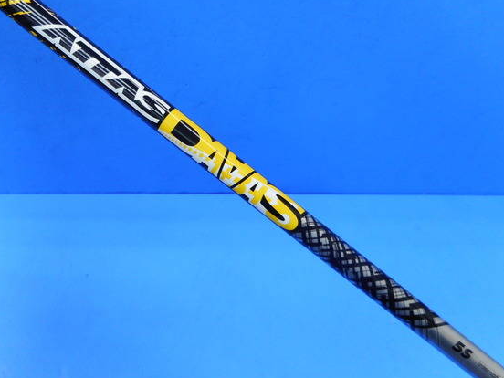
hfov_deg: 61.5
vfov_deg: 48.2
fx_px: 422
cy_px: 172
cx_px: 226
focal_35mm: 29
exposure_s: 1/30
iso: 125
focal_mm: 4.5
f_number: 3.7
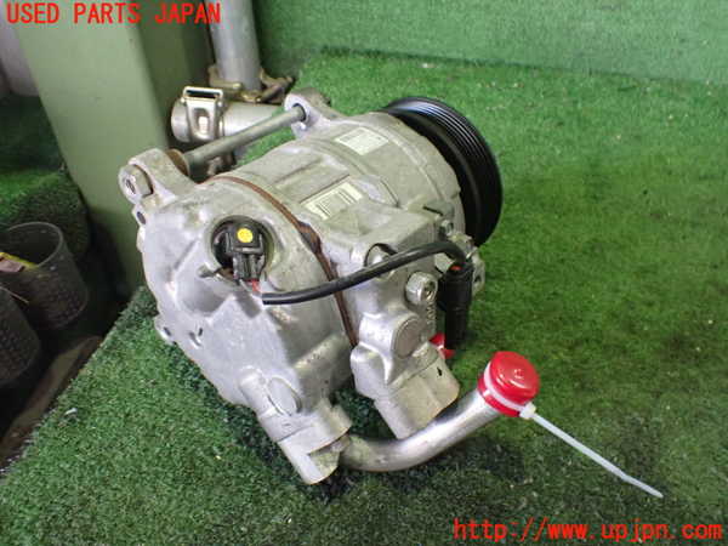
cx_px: 364
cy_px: 273
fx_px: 631
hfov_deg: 60.0
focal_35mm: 30
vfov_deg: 46.8
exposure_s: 1/60
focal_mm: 5.4
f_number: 2.3
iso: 800
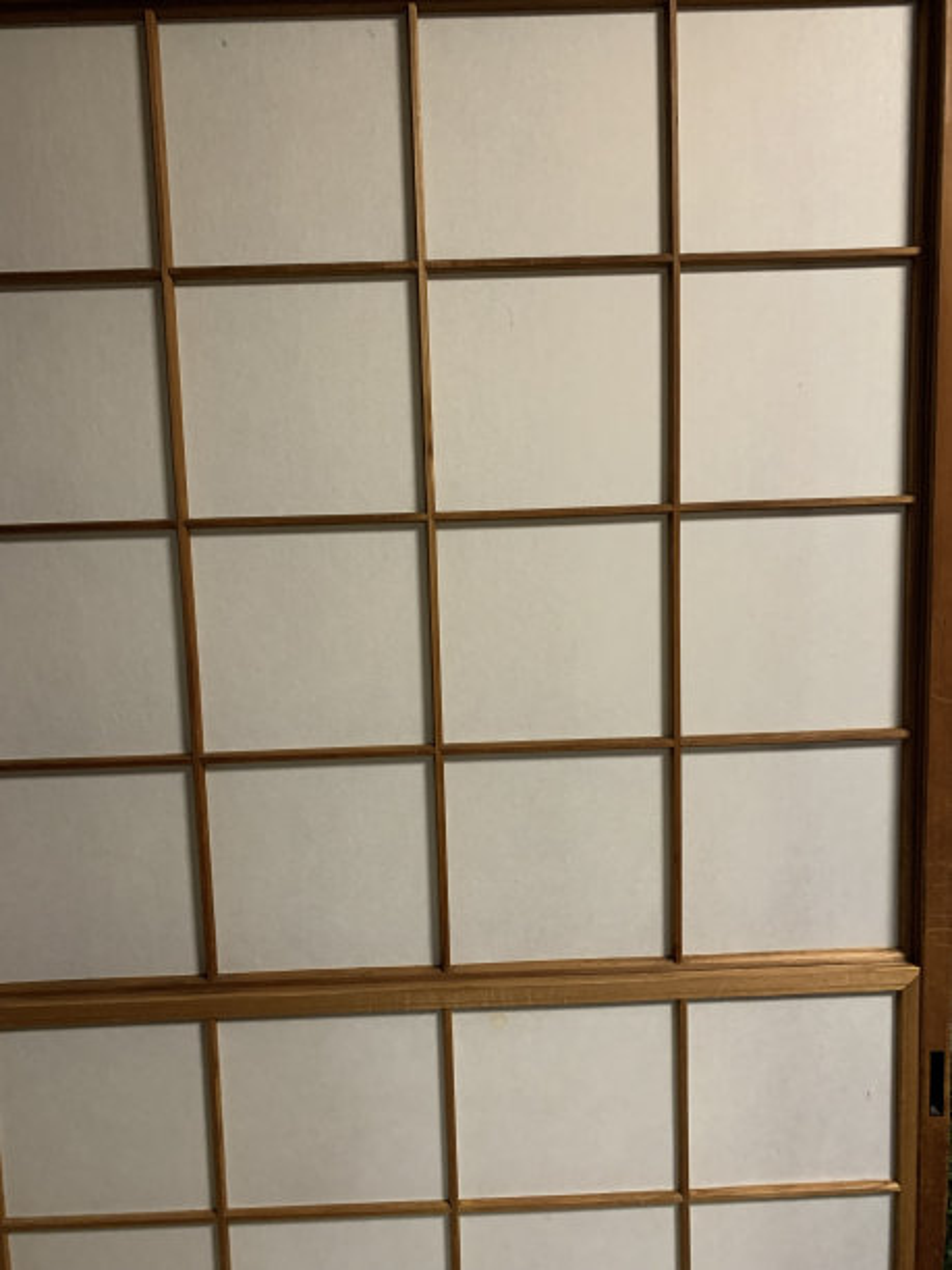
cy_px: 635
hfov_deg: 53.1
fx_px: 953
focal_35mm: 26
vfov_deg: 67.3
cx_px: 476
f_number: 1.8
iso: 250
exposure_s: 1/34
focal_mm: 4.25
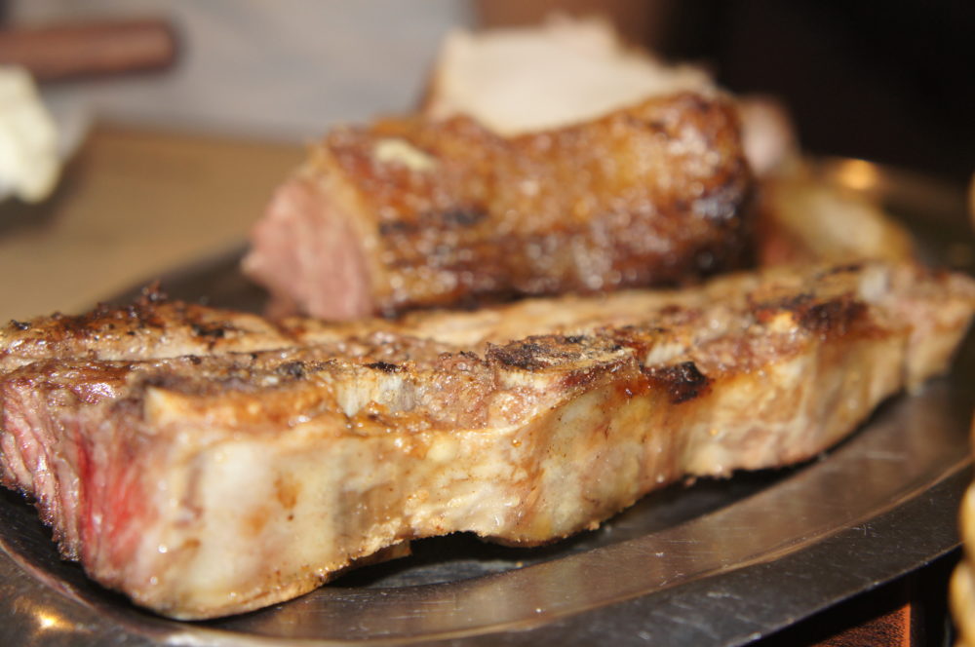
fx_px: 1420
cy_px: 324
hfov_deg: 37.9
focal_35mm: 52
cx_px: 488
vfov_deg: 25.7
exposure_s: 1/60
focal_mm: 35
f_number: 4.5
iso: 500
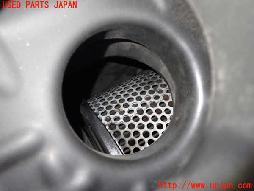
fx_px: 220
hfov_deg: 60.0
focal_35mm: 30
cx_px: 127
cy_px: 96
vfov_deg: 46.8
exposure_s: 1/30
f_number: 2.3
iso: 800
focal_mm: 5.4
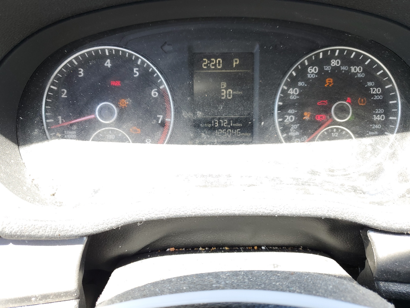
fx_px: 308
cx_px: 205
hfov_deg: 67.3
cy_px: 154
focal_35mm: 26
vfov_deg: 53.1
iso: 50
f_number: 1.5
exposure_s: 1/120
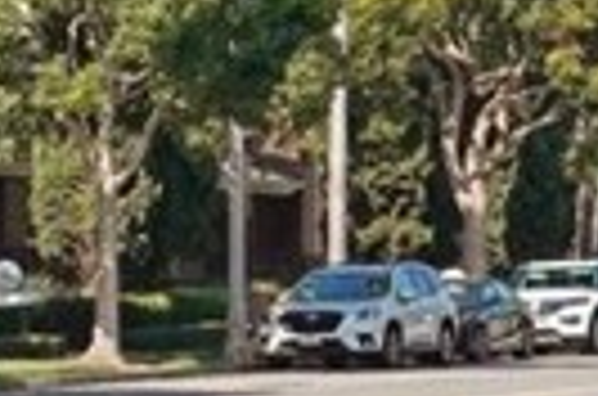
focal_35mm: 185
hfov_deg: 9.0
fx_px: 3066
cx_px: -1187
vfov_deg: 7.1
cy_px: -378
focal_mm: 24
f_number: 8
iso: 400
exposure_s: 1/800
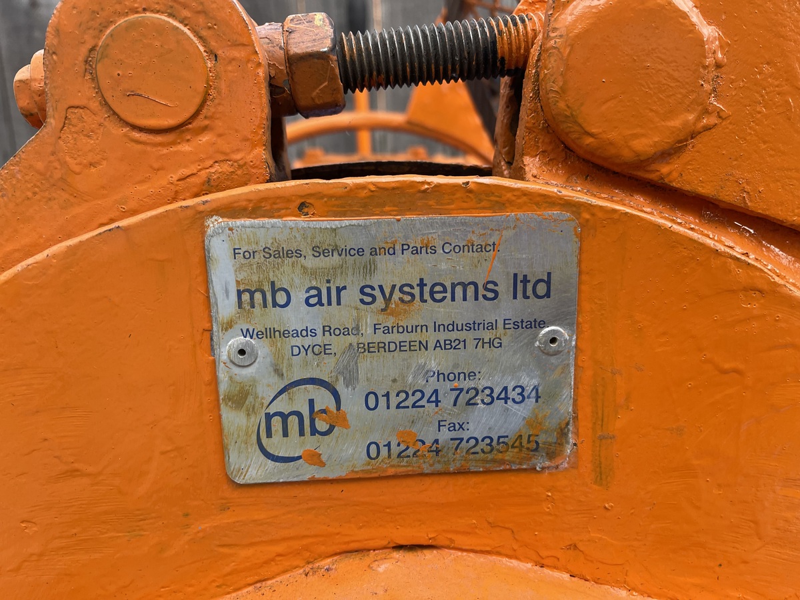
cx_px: 400
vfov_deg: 53.1
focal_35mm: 26
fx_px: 601
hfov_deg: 67.3
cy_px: 300
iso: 125
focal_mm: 5.1
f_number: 1.6
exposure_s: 1/111
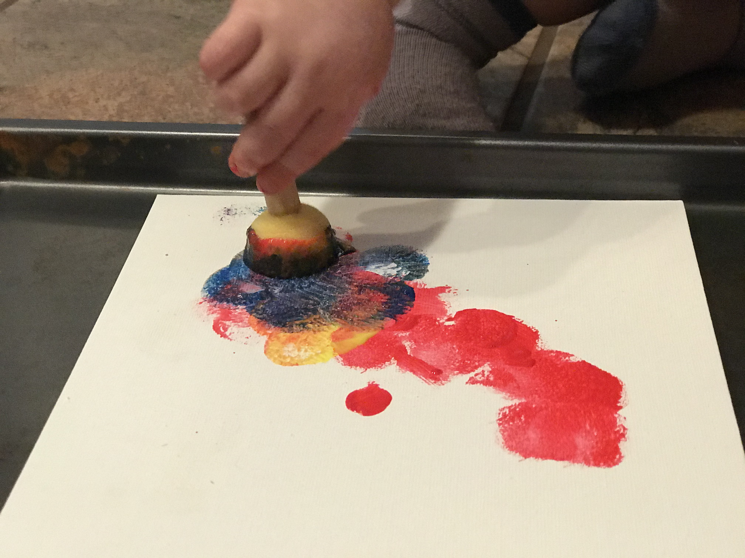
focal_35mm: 57
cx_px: 372
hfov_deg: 33.8
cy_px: 279
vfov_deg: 25.7
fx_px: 1227
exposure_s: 1/60
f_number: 2.8
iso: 640
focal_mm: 6.6
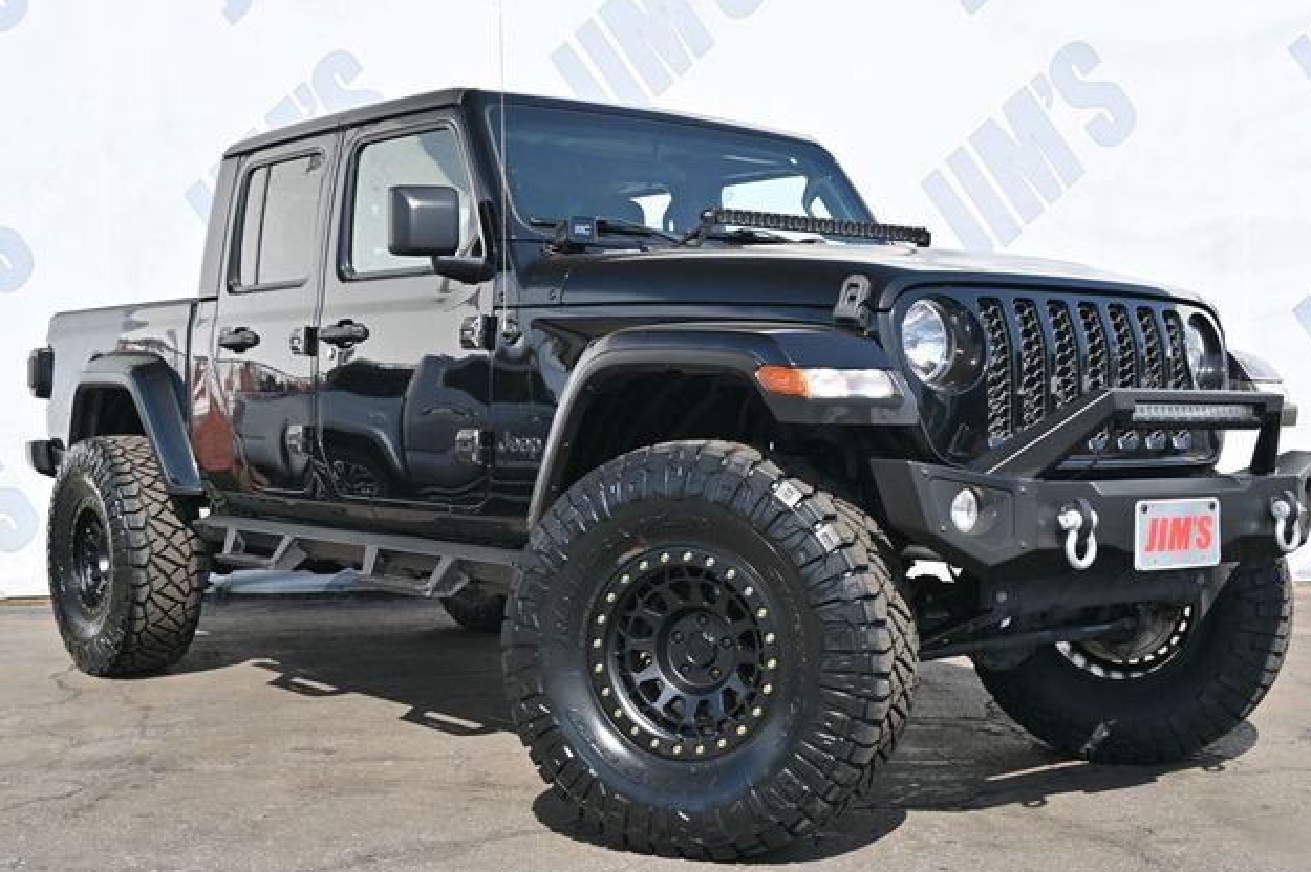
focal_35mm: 45
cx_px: 669
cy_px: 442
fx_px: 1620
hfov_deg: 44.1
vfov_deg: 30.1
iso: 110
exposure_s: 1/250
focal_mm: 29
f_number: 5.6
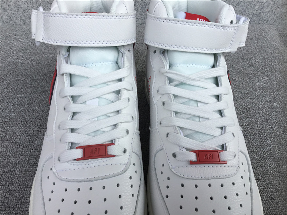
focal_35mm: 31
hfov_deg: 58.4
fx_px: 257
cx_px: 144
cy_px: 108
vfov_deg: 45.4
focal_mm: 3.3
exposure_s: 1/574
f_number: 2.4
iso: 25
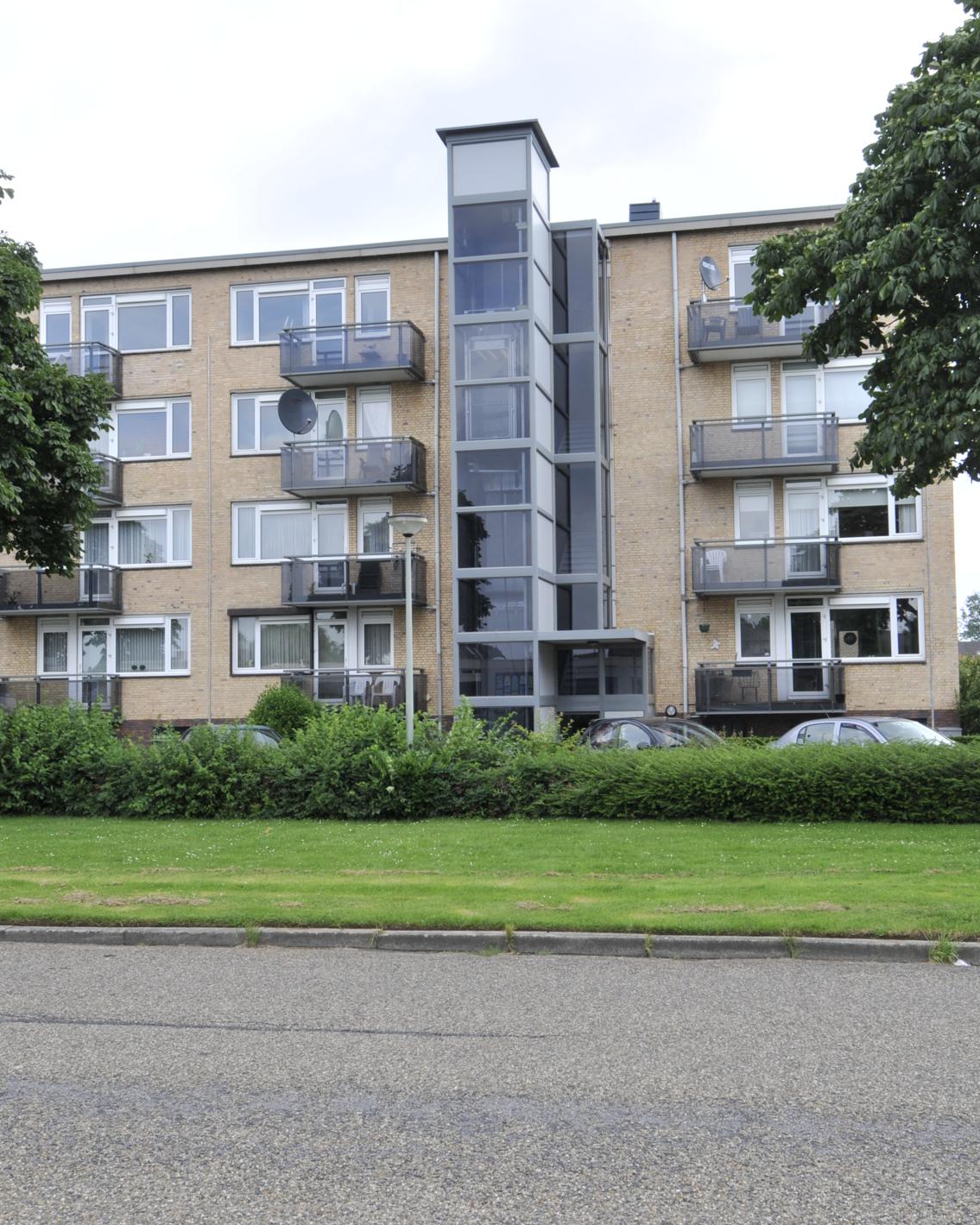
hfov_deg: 43.2
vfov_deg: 52.8
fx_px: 1233
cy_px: 612
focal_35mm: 34
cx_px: 572
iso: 200
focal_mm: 16
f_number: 9
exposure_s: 1/160
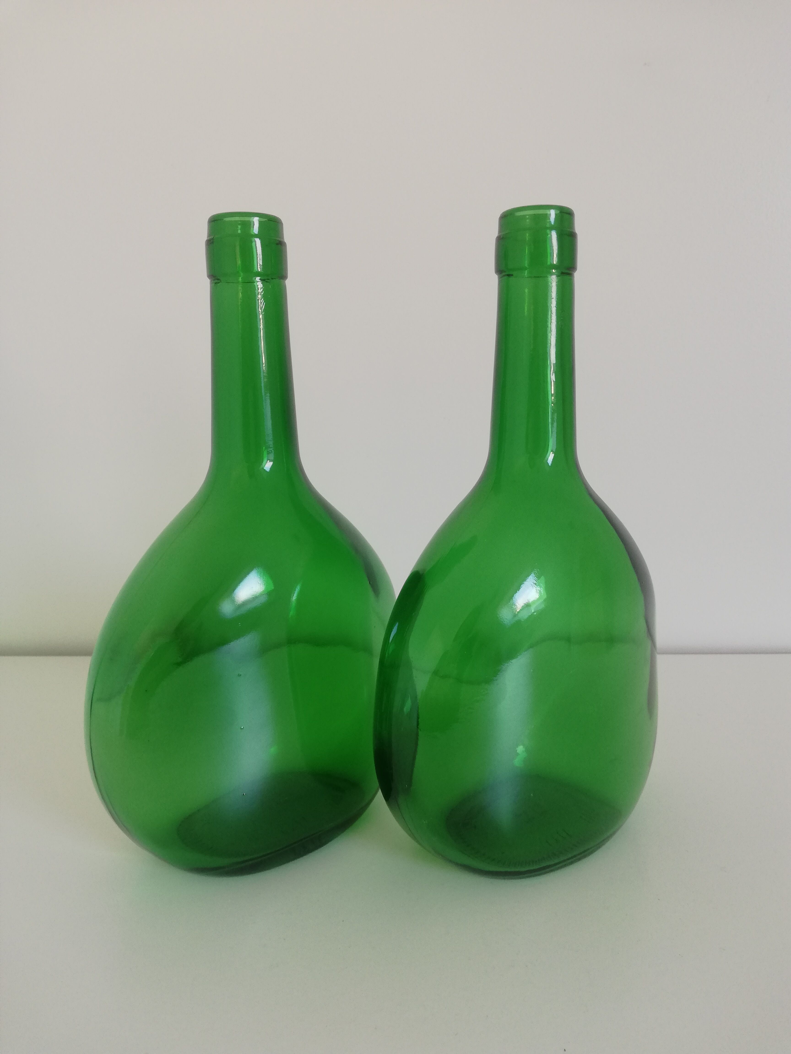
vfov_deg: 67.3
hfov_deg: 53.1
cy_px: 527
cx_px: 396
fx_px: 792
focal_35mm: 26
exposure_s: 1/50
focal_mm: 3.81
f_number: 2.2
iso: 100
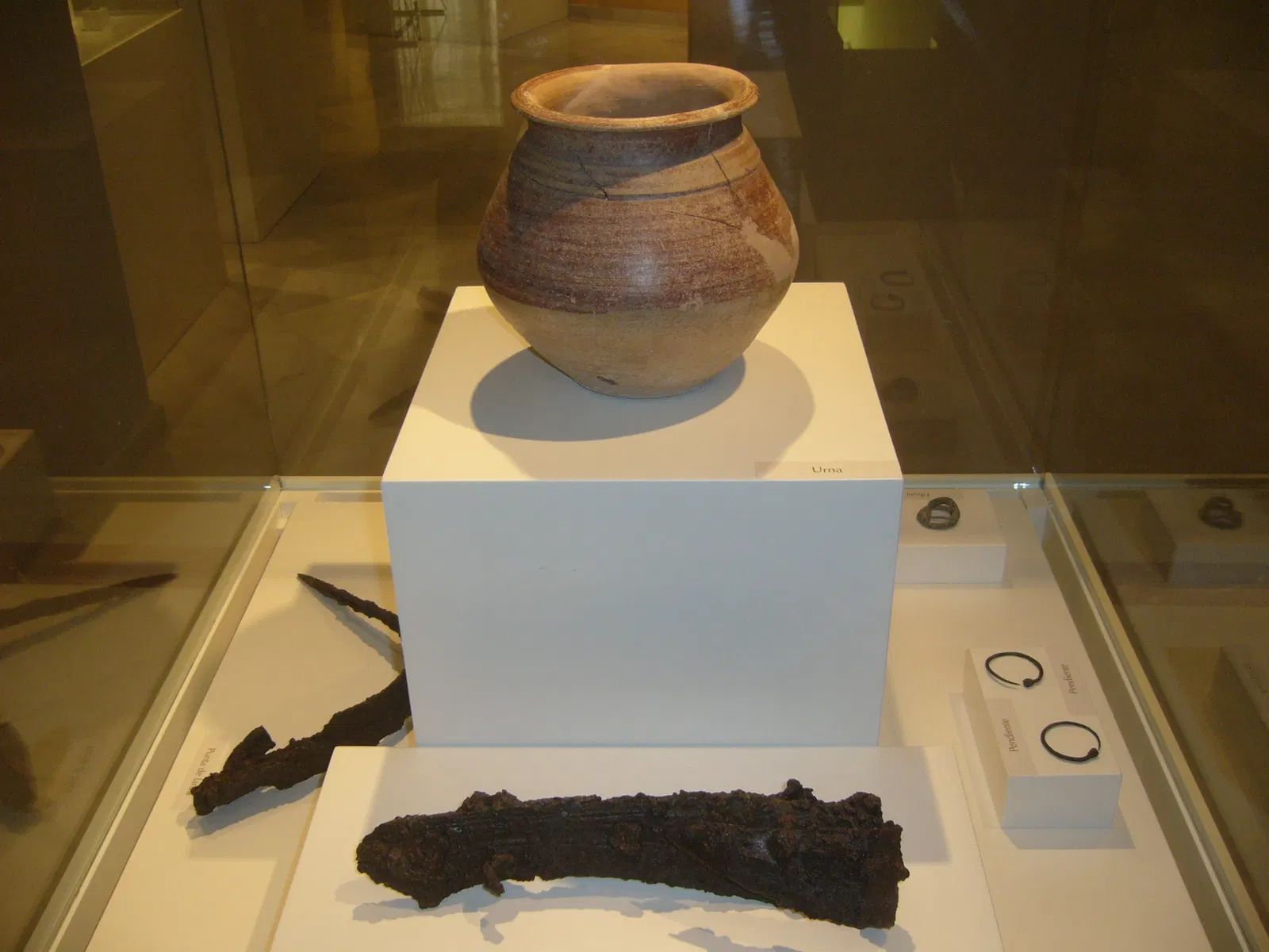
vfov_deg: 40.7
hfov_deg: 52.6
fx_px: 1283
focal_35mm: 35
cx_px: 634
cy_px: 476
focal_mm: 5.8
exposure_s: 1/30
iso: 100
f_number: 2.8
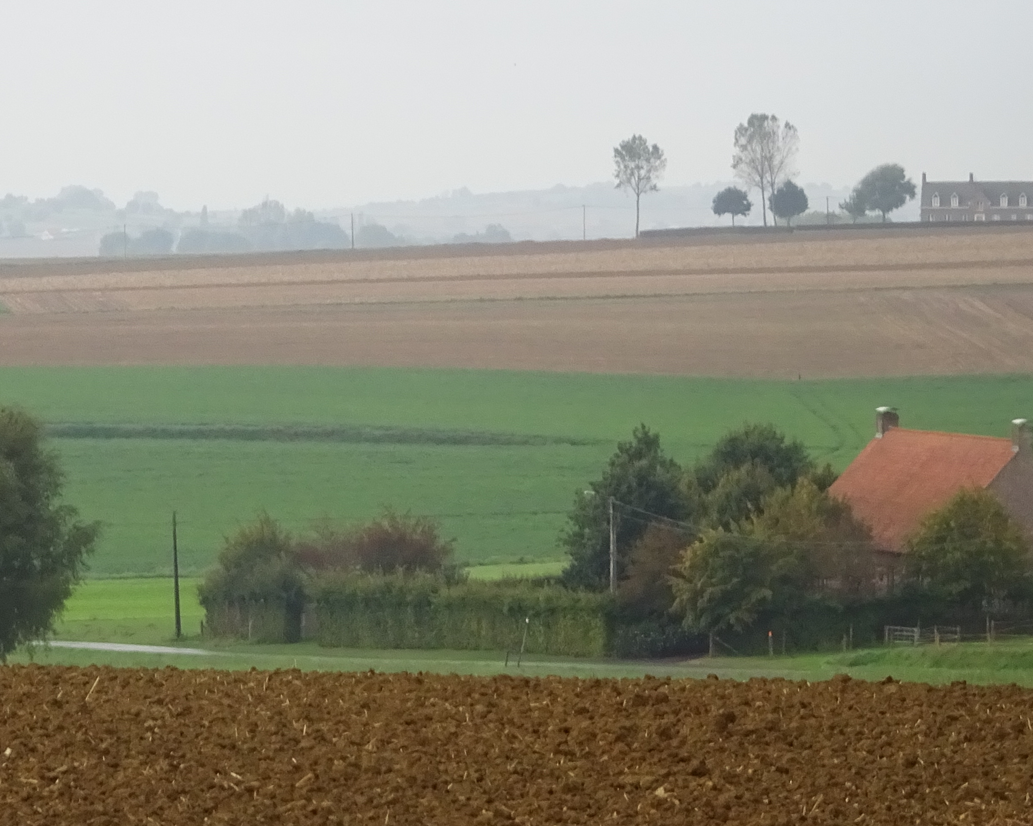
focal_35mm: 220
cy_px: 491
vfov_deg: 7.0
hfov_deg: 8.8
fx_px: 6725
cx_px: 180
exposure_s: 1/125
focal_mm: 19.1
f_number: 5.6
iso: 250
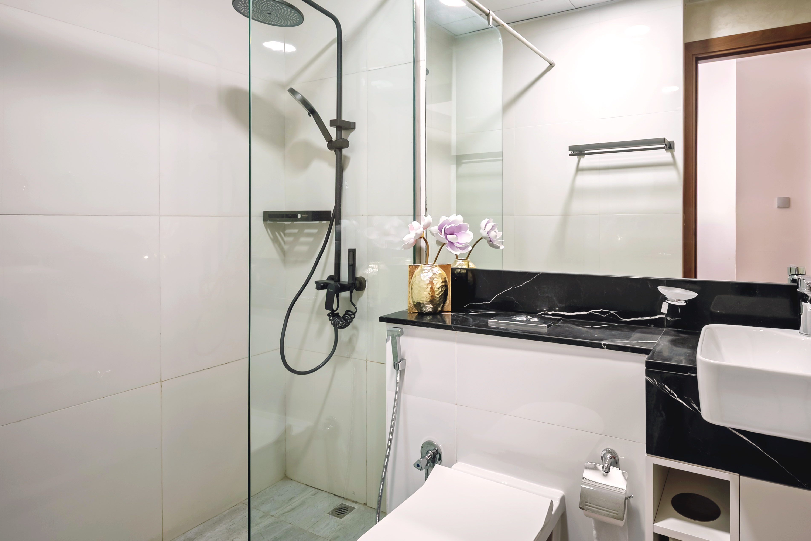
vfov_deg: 64.3
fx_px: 428
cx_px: 514
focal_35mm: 19
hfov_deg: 85.0
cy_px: 235
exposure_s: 1/40
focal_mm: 12
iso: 100
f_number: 8
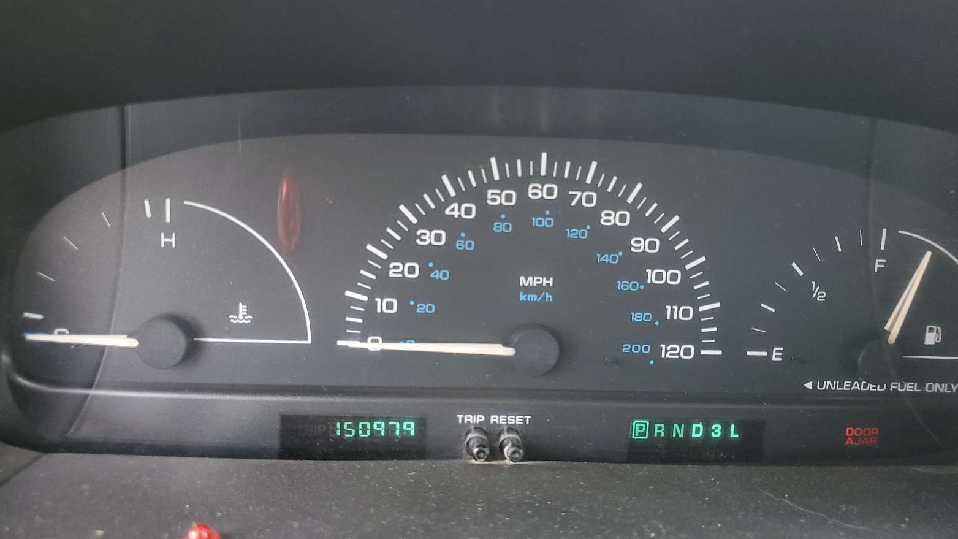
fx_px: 737
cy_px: 301
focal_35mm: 29
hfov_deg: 66.1
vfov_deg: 40.1
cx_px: 482
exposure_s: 1/120
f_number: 1.5
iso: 90
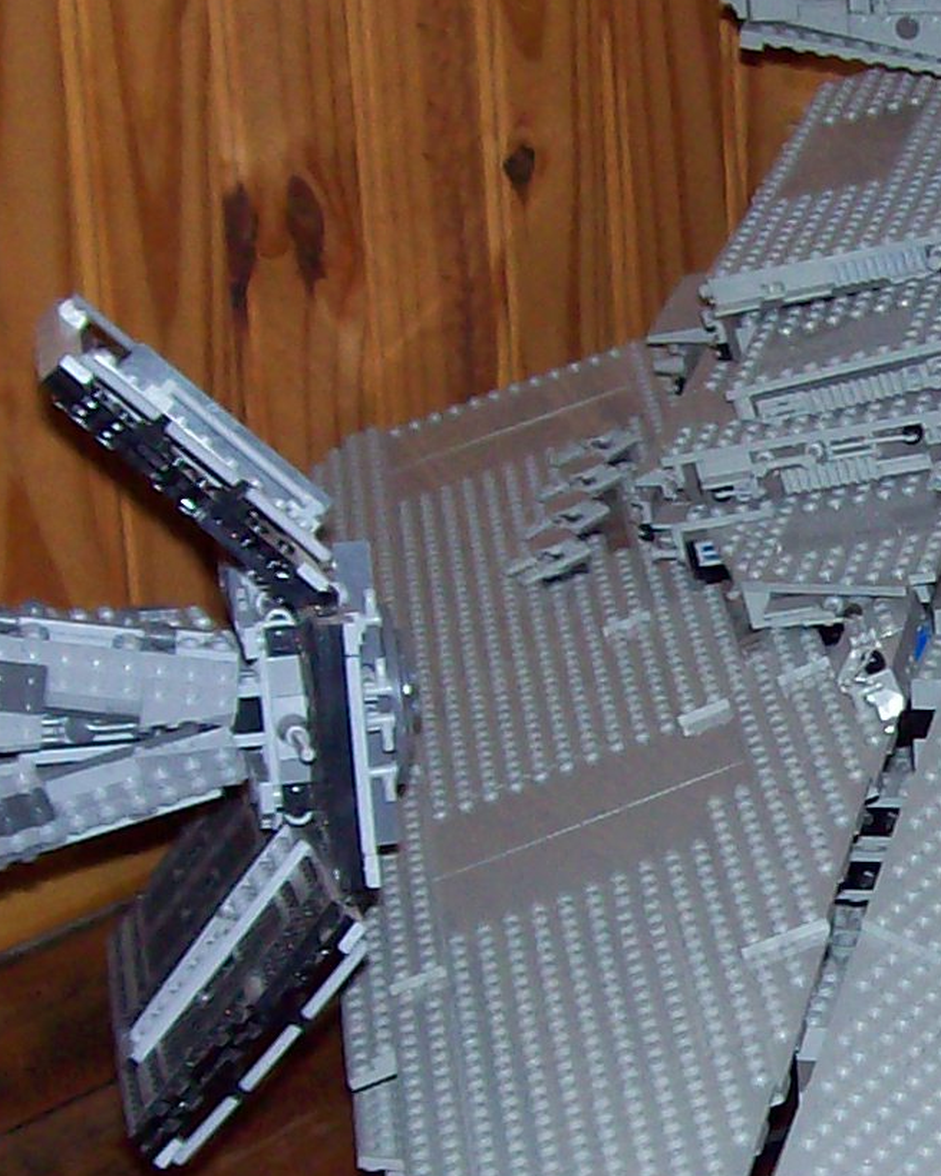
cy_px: 681
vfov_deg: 15.8
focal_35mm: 122
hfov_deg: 12.5
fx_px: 4247
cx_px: 948
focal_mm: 6
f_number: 2.7
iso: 80
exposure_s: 1/64
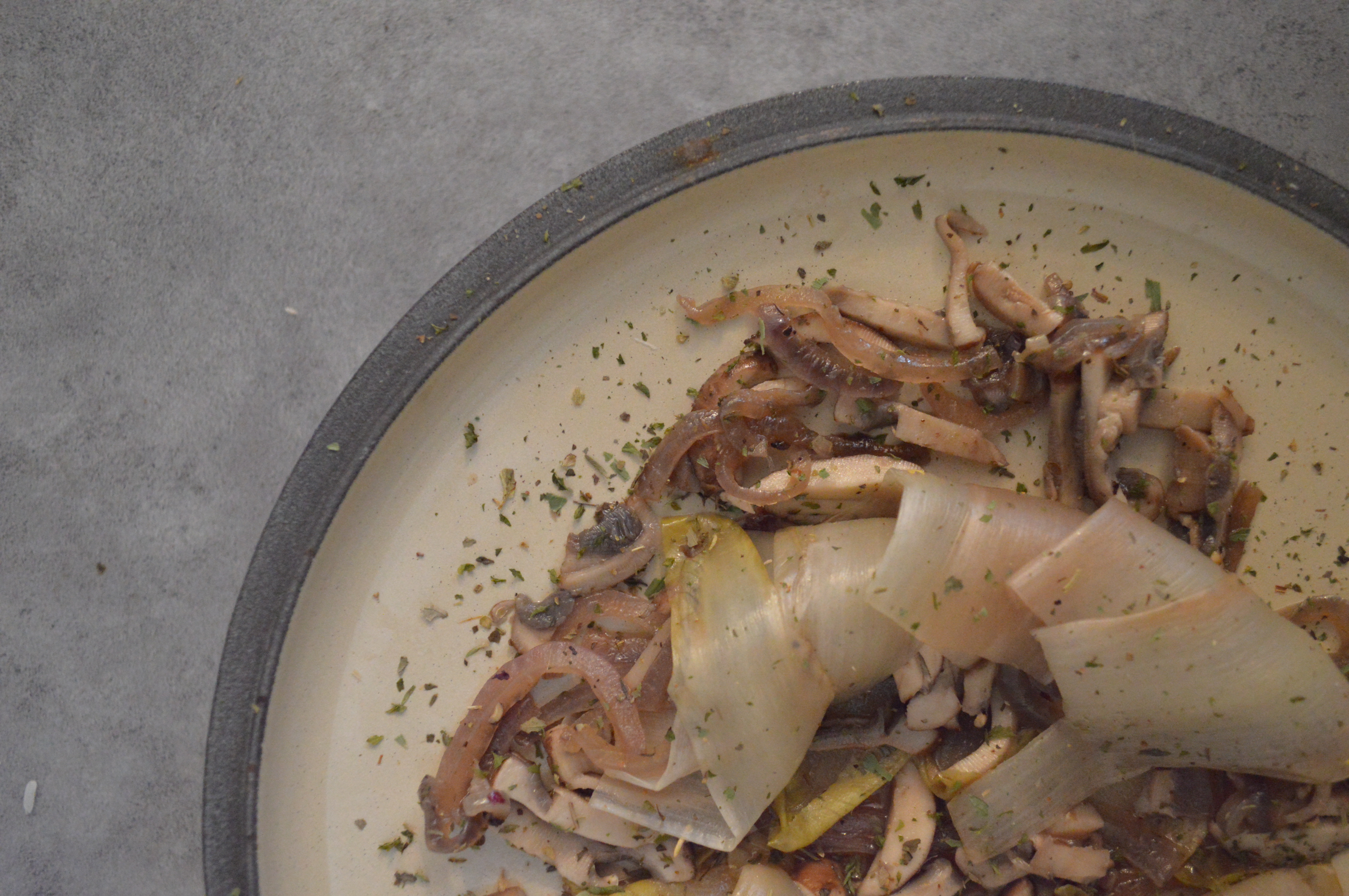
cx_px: 674
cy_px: 448
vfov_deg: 43.5
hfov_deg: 62.0
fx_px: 1123
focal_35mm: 30
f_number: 3.8
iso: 4500
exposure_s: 1/30
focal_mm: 20
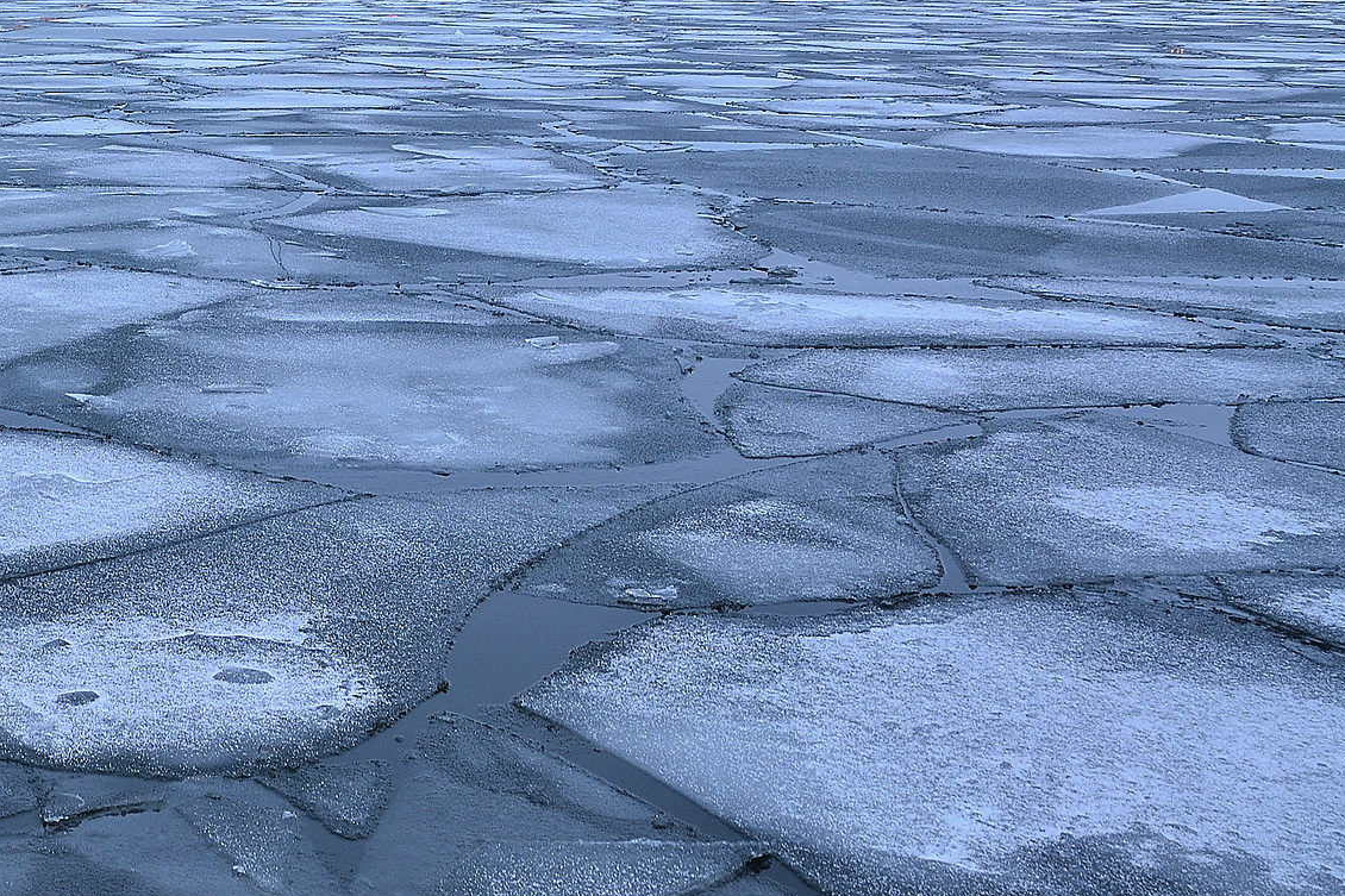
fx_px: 2019
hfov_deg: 33.5
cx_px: -21
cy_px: 180
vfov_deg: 24.6
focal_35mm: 54
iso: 100
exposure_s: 4
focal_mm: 17
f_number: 11
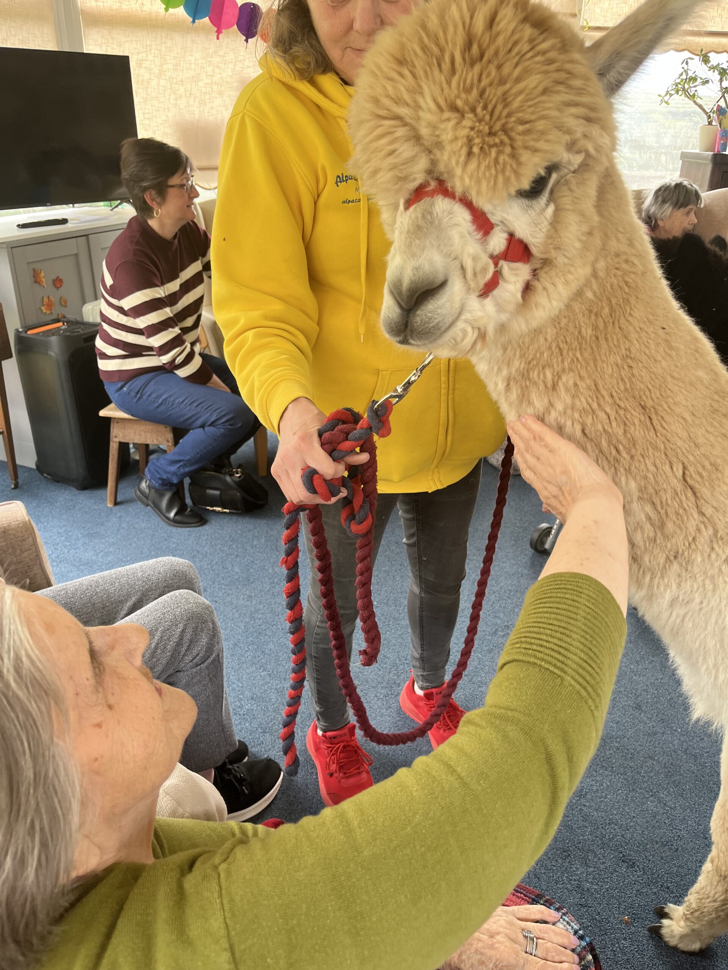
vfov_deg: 67.3
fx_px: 729
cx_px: 364
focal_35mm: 26
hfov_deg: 53.1
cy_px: 485
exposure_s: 1/121
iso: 64
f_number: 1.6
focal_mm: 5.1
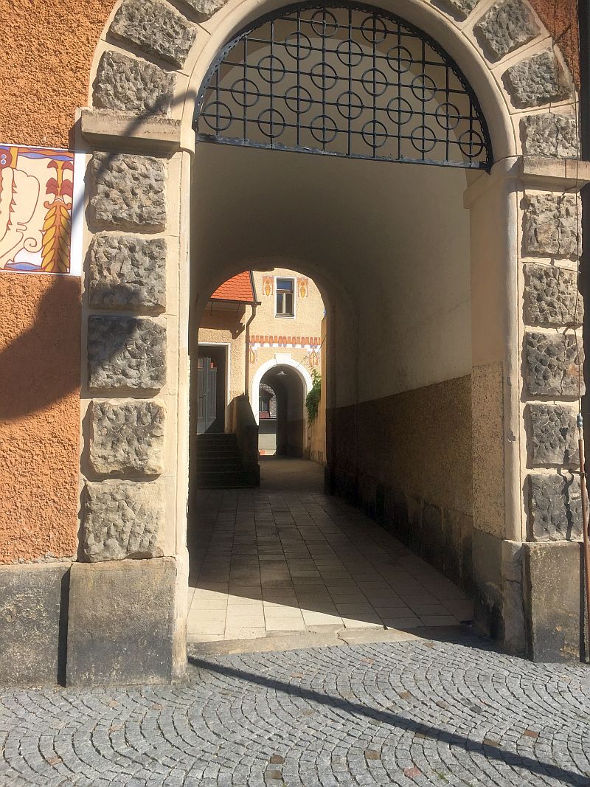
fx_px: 659
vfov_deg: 61.7
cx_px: 295
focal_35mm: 29
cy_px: 394
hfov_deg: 48.2
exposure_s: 1/1980
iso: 32
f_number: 2.2
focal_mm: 4.15
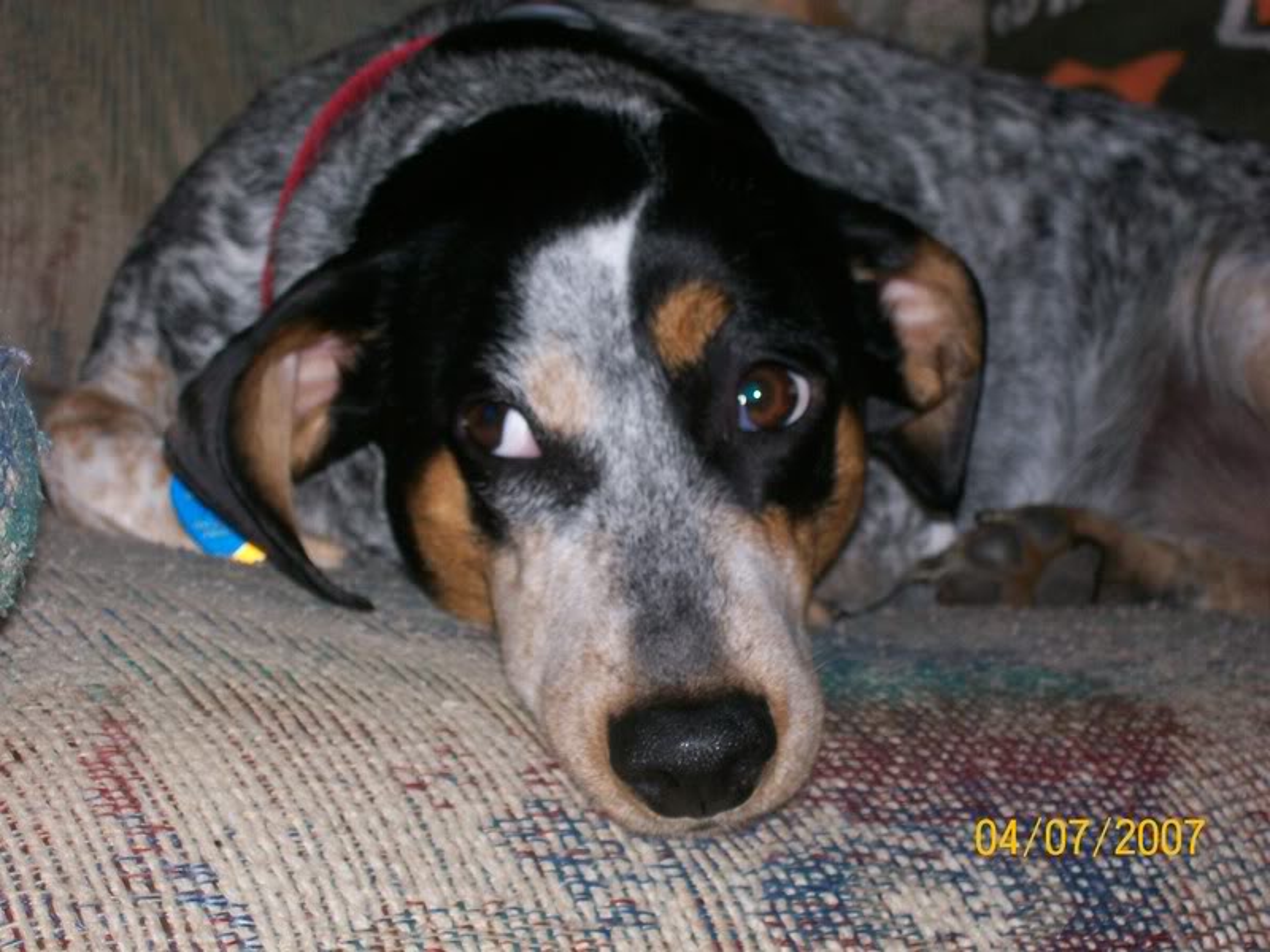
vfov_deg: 17.0
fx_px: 3192
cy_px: 476
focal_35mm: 87
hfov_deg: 22.5
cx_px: 635
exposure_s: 1/109
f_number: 4.3
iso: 80
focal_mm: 14.3
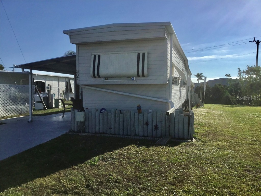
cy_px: 98
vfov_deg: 45.4
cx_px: 130
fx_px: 234
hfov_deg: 58.4
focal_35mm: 31
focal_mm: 3.3
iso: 25
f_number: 2.4
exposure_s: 1/2809
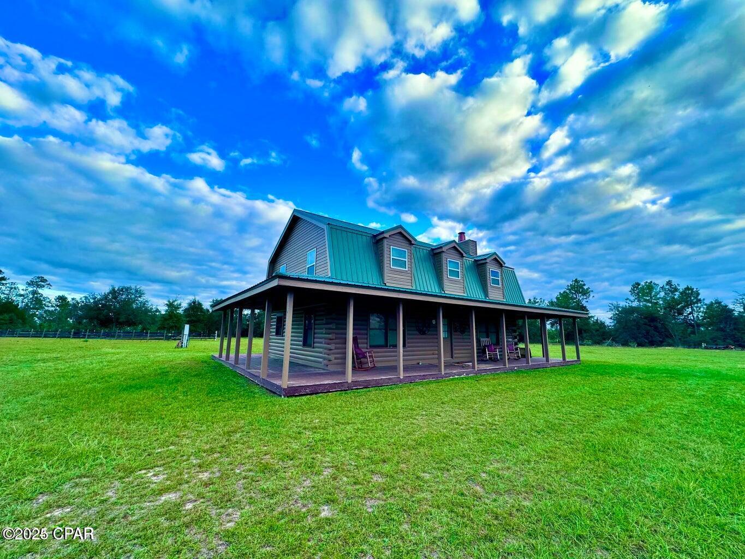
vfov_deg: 85.7
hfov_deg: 102.1
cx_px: 372
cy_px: 280
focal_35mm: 14
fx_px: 301
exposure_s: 1/376
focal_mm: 2.22
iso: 40
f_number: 2.2
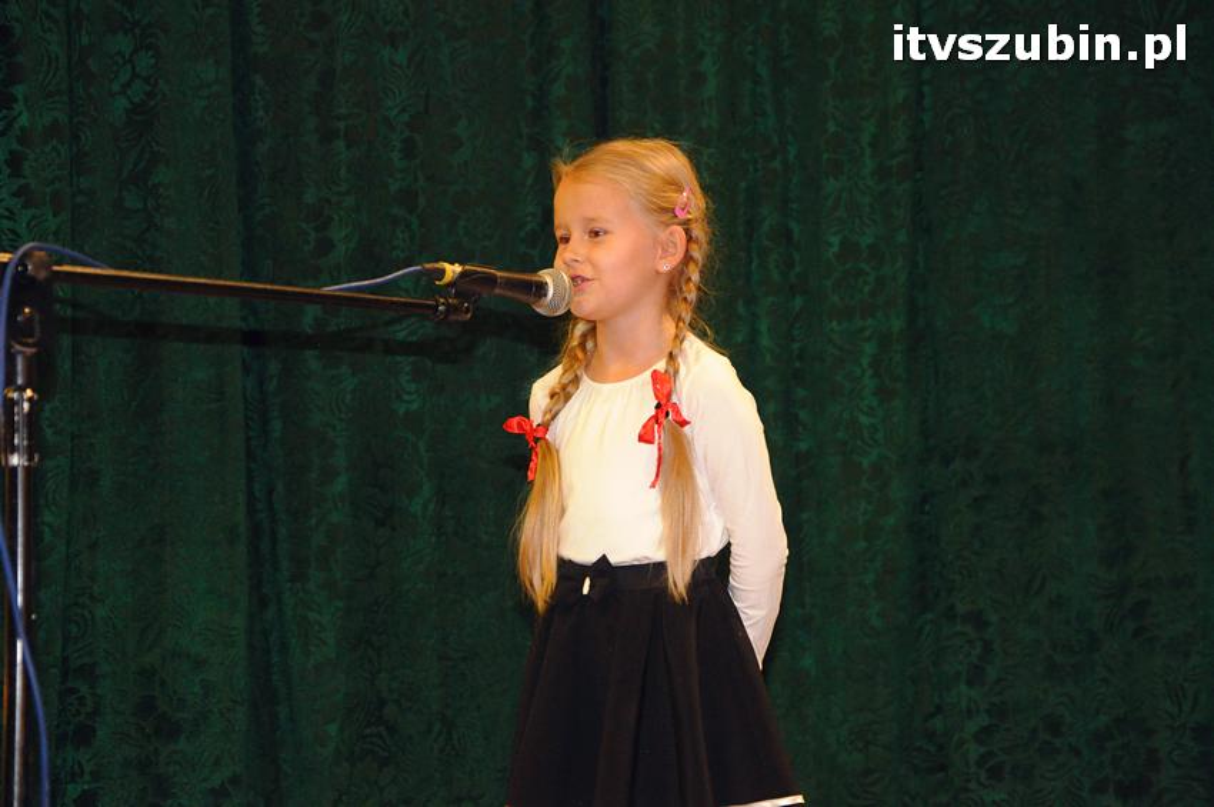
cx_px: 607
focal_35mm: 93
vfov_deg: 14.7
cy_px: 404
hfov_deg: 21.9
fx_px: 3133
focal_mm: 62
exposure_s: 1/60
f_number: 5.3
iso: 2000
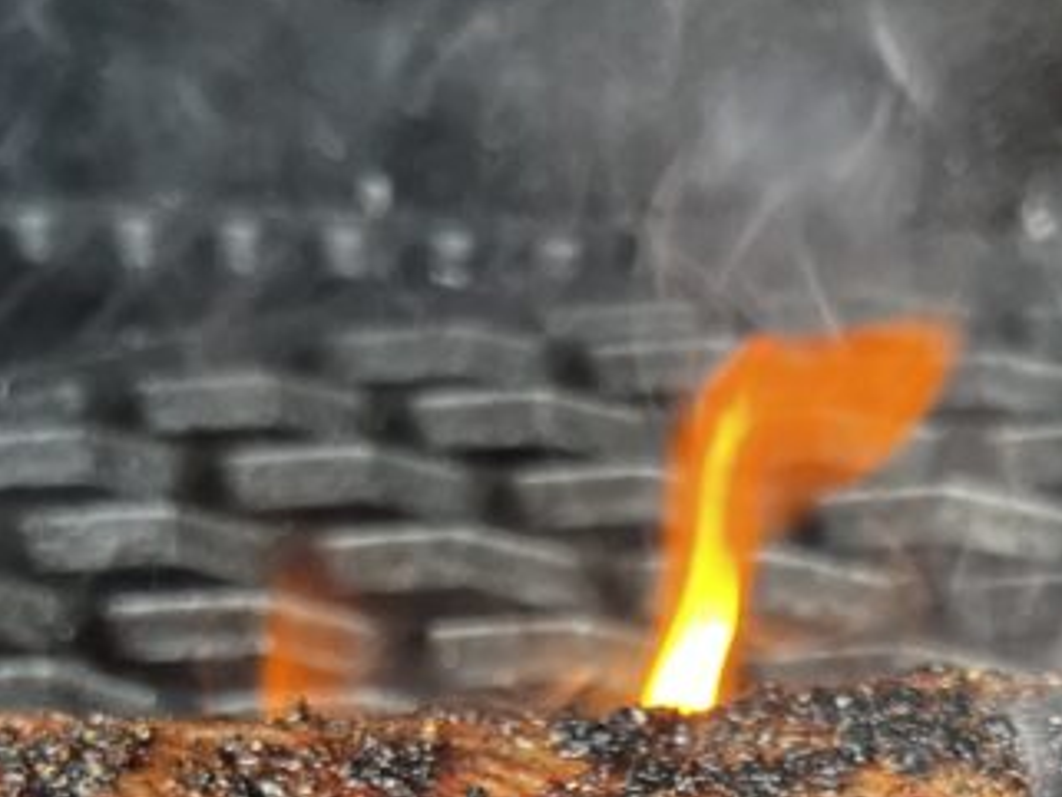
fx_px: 2547
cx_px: 784
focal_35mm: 83
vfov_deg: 16.1
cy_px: 1250
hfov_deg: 23.3
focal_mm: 5.7
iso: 125
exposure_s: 1/101
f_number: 1.5
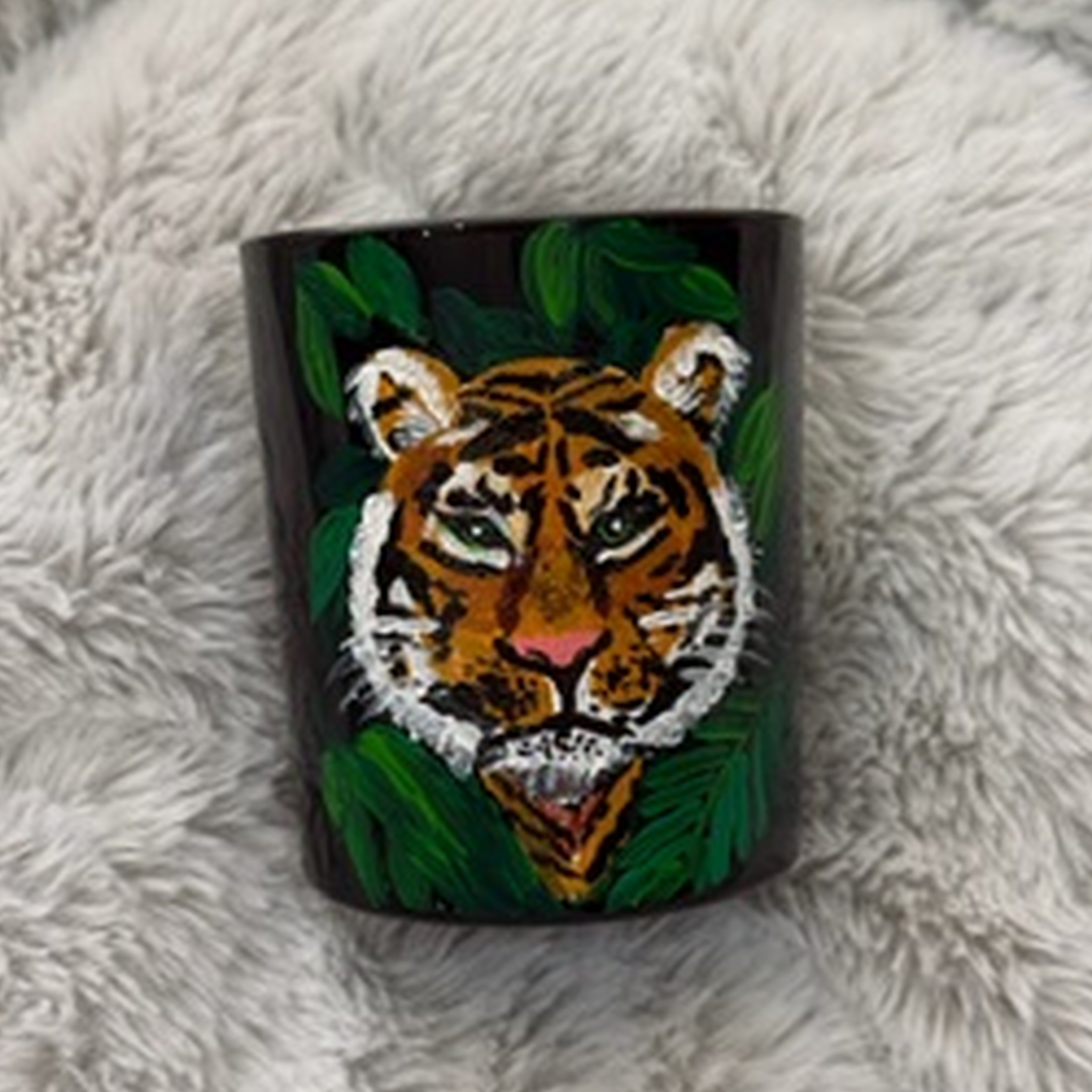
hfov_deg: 29.6
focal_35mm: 58
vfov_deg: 29.6
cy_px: 537
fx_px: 2070
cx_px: 546
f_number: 1.78
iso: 100
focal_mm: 6.76
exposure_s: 1/72
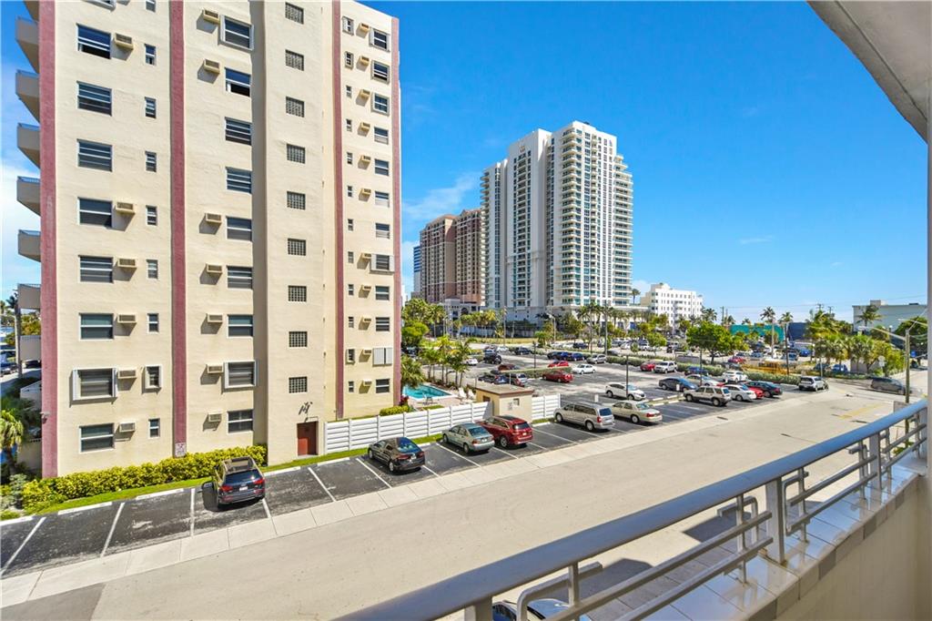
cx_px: 466
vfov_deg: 77.3
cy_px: 310
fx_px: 388
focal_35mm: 15
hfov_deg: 100.4
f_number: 4.5
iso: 250
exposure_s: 1/2500
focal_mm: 10
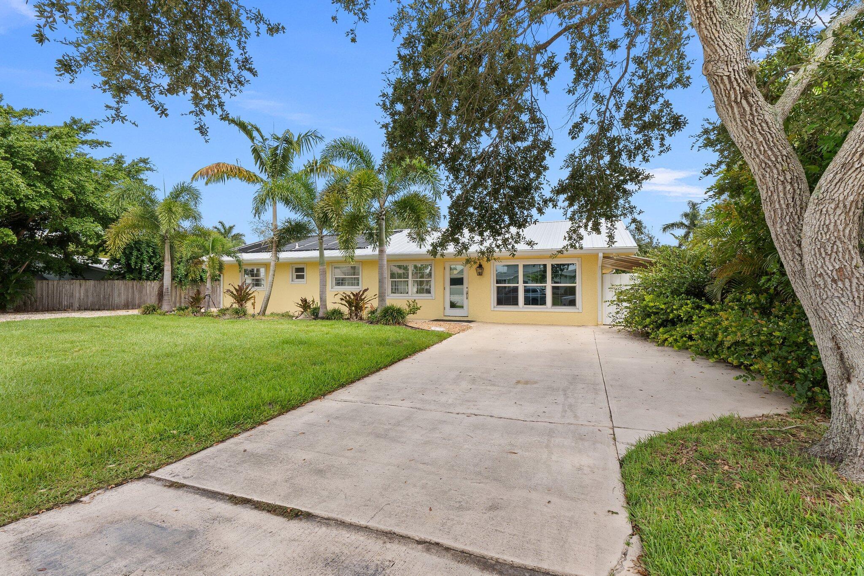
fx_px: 360
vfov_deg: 77.3
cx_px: 432
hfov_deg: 100.4
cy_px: 288
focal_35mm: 15
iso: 100
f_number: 9
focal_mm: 10
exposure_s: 1/200
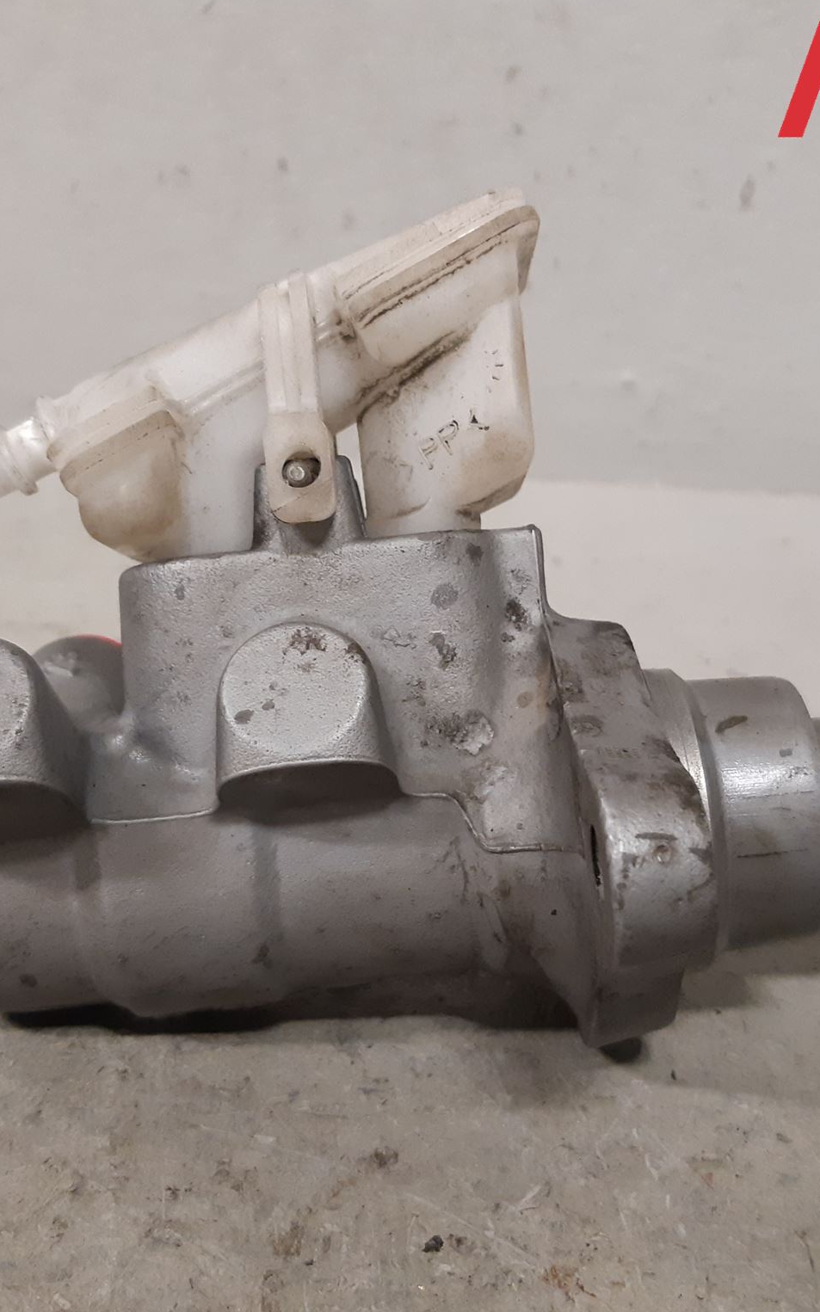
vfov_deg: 52.8
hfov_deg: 34.4
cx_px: 425
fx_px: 1323
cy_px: 653
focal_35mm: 37
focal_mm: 3.93
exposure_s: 1/50
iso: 250
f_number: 1.7
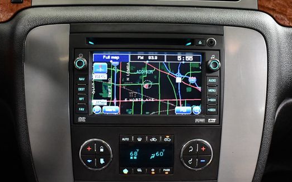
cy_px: 110
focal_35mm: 45
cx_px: 147
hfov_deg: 44.4
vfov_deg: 28.5
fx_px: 358
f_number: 3.5
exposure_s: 1/60
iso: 4500
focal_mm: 18
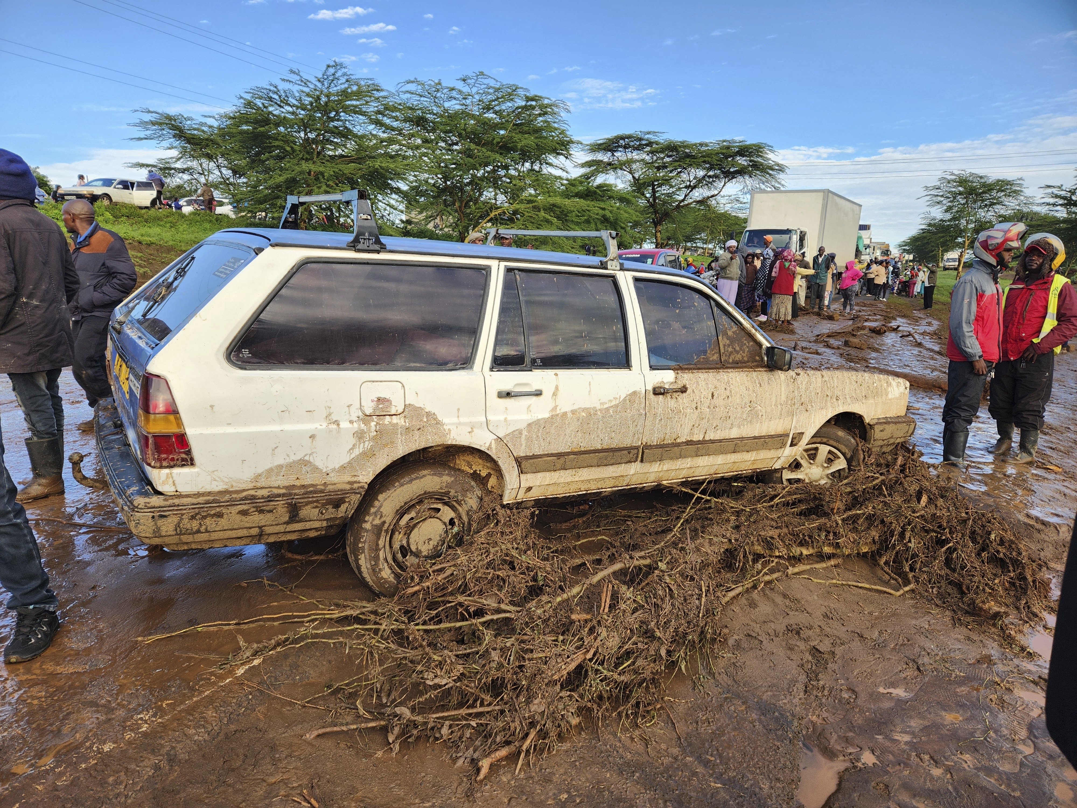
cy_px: 404
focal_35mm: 23
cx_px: 538
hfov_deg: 73.9
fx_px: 716
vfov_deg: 58.9
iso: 20
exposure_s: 1/219
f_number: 1.8
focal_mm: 5.4
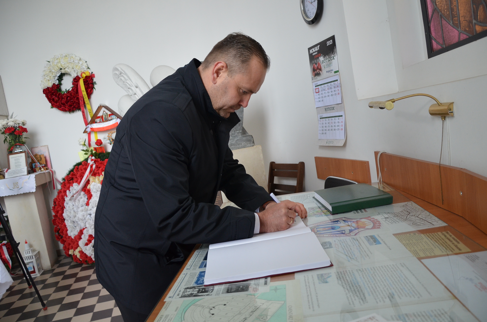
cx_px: 244
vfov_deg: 47.7
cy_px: 161
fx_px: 364
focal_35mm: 27
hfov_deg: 67.5
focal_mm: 18
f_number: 3.5
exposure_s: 1/30
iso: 900
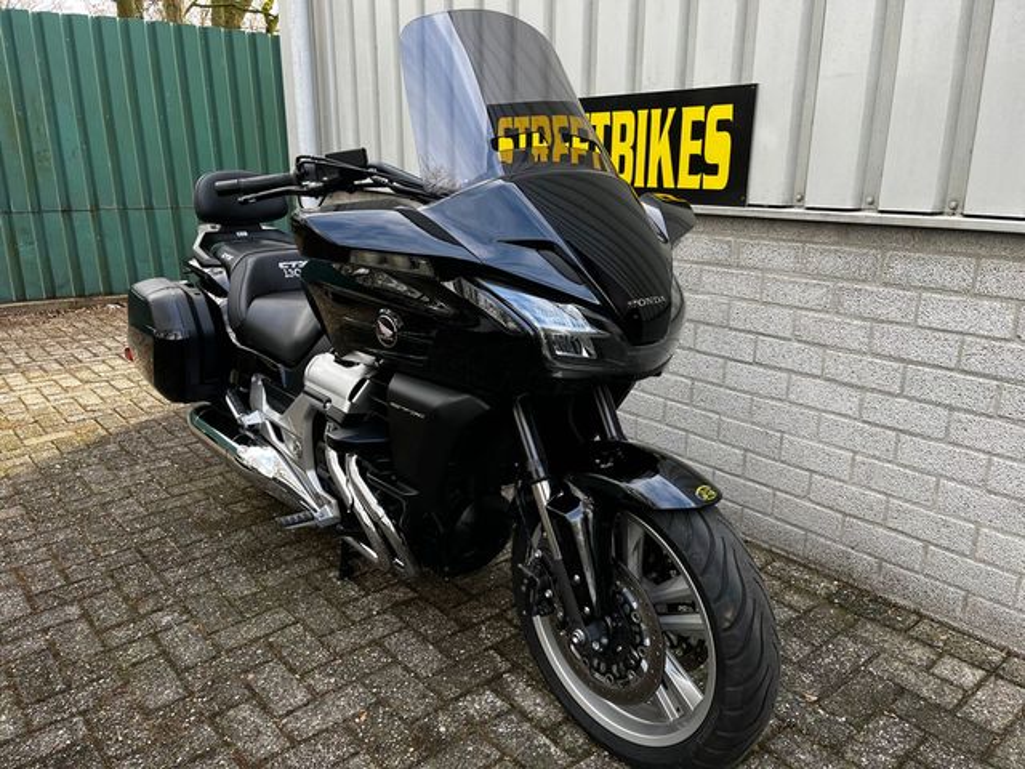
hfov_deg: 67.3
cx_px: 512
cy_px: 384
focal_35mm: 26
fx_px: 770
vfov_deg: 53.1
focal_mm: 5.1
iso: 32
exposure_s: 1/122
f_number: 1.6
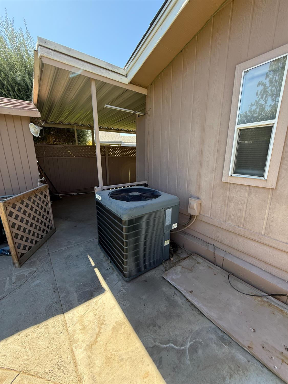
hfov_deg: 85.7
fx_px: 155
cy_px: 192
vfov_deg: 102.1
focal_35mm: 14
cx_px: 144
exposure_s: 1/242
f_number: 2.2
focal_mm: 2.22
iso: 40
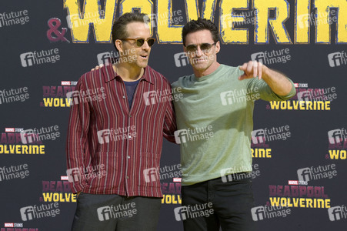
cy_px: 116
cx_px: 174
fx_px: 1011
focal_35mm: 105
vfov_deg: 13.0
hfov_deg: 19.5
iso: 320
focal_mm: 105
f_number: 16
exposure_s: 1/250
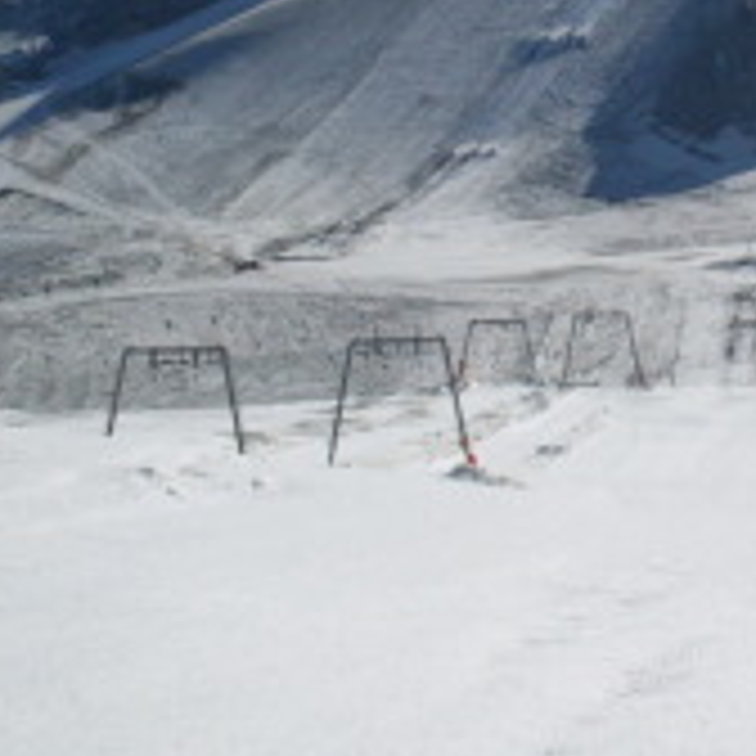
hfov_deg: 17.6
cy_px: 54
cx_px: 783
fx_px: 2372
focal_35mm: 96
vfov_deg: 17.8
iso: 80
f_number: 8.4
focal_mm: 6.3
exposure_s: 1/500
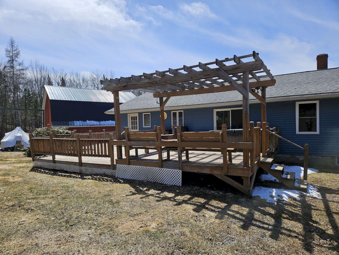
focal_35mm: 23
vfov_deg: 58.9
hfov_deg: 73.9
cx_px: 170
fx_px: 225
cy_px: 128
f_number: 1.8
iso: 25
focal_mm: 5.4
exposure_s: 1/2463
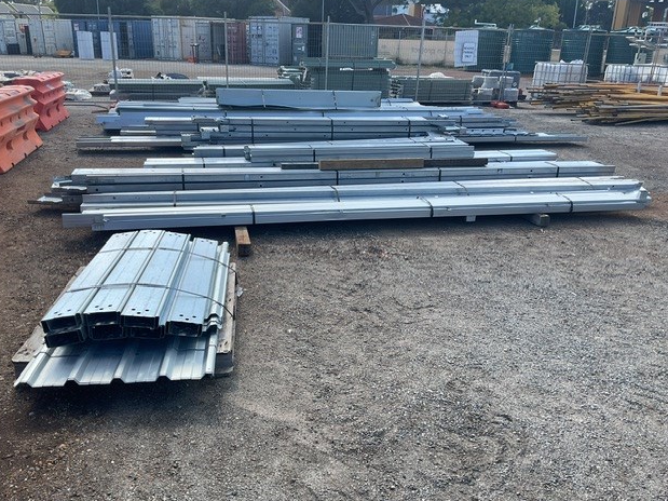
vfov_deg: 46.8
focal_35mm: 30
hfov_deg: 60.0
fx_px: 579
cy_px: 243
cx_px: 330
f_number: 1.8
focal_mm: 3
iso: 16
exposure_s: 1/804
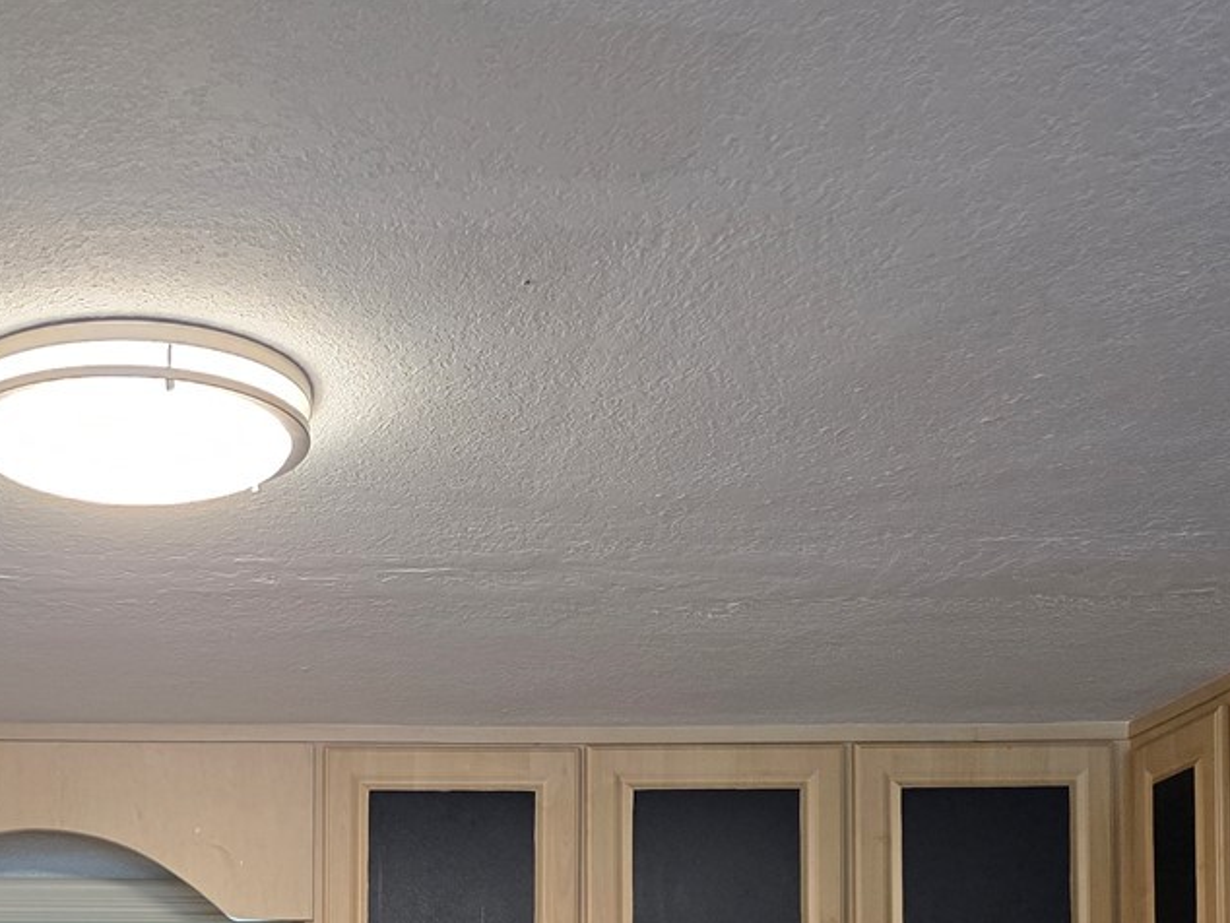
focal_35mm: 58
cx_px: 237
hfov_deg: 32.3
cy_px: 1156
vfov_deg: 22.8
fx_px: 2062
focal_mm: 6.3
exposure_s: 1/120
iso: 320
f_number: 1.7
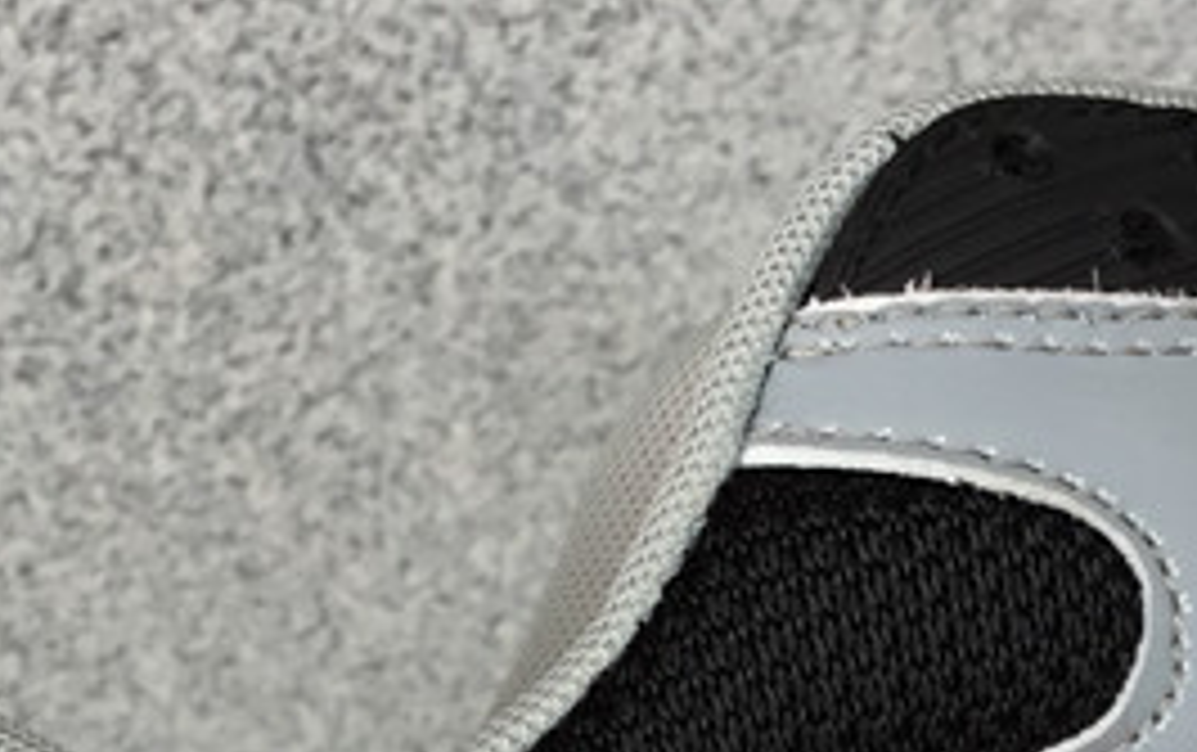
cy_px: 1227
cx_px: 702
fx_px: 3626
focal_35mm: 111
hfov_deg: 18.7
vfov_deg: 11.2
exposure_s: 1/107
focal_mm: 3.3
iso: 25
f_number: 2.4
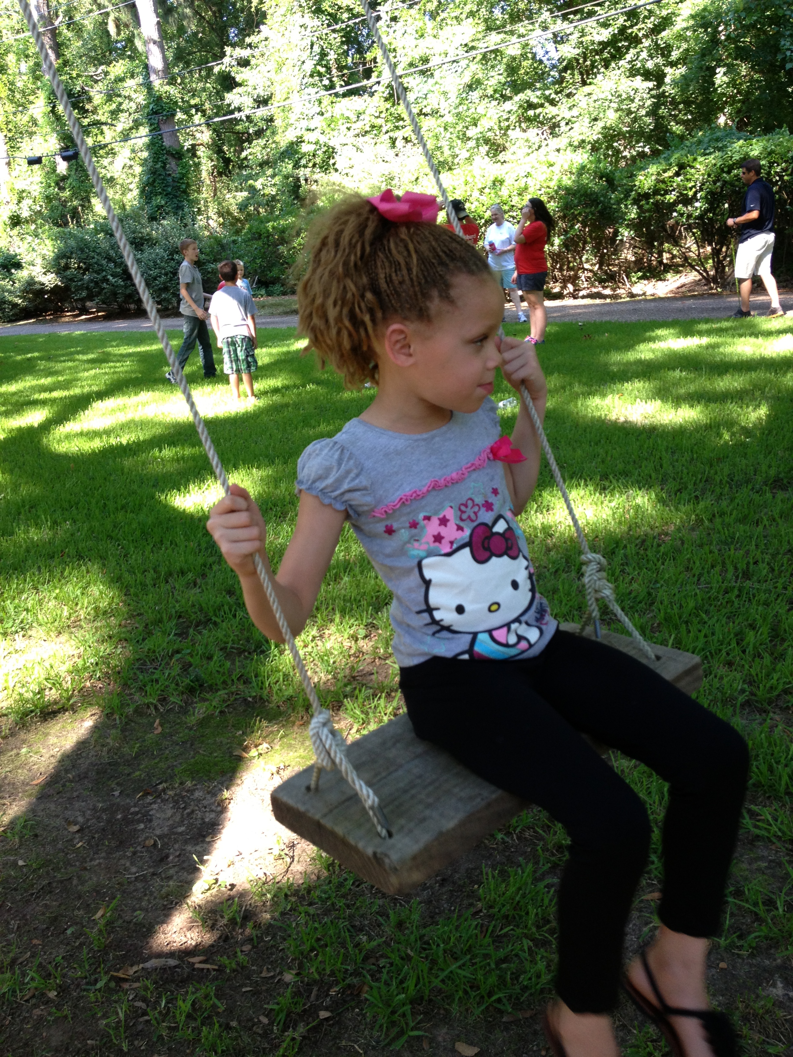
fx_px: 1069
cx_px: 396
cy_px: 528
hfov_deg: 40.7
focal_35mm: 35
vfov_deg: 52.6
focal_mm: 4.28
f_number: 2.4
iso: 80
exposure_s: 1/120
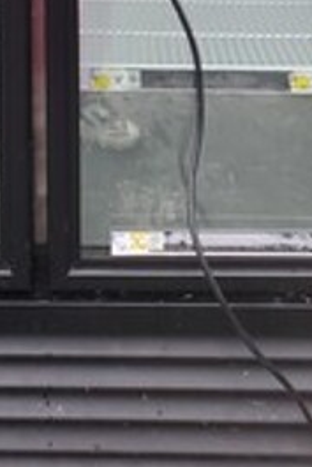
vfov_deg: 21.3
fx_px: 1078
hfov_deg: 16.3
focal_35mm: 83
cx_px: 41
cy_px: -198
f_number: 2.4
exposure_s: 1/100
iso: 200
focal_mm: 4.3
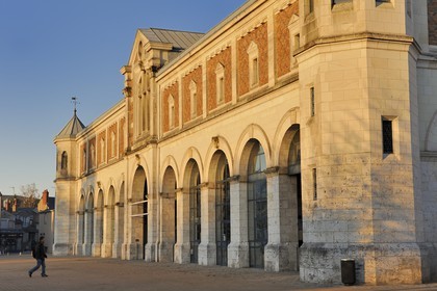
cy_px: 146
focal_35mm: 62
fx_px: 753
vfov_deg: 21.9
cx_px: 218
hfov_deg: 32.4
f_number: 13
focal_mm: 62
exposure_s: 1/160
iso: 200
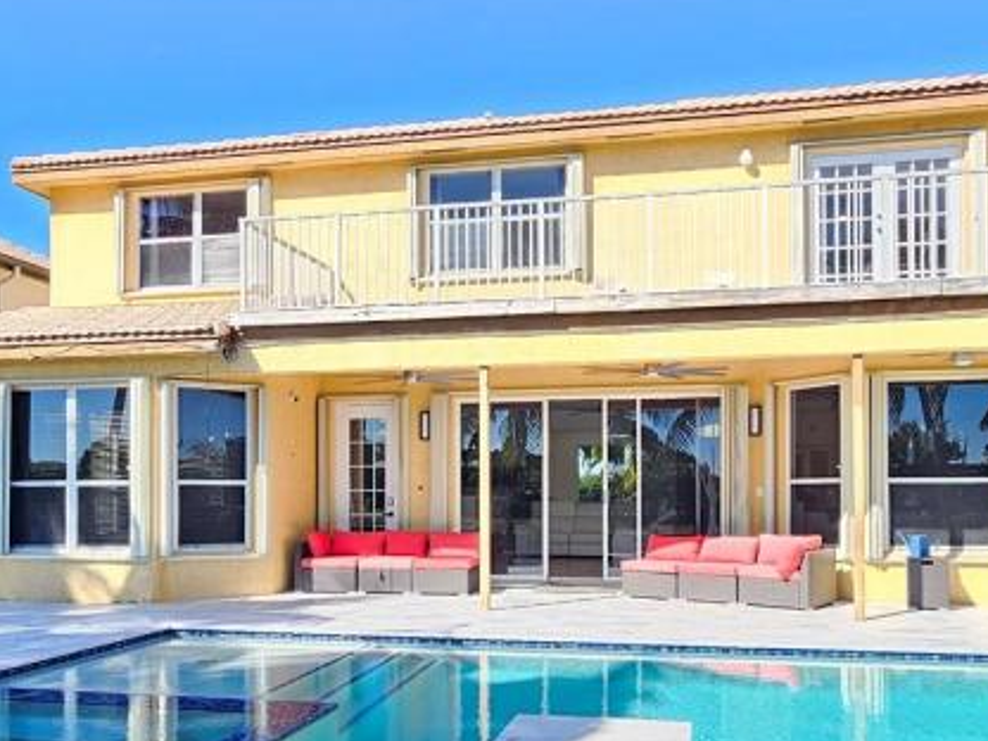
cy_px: 477
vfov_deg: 46.3
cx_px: 487
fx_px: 856
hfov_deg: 60.0
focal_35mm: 30
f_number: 2.2
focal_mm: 2.2
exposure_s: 1/377
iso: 50
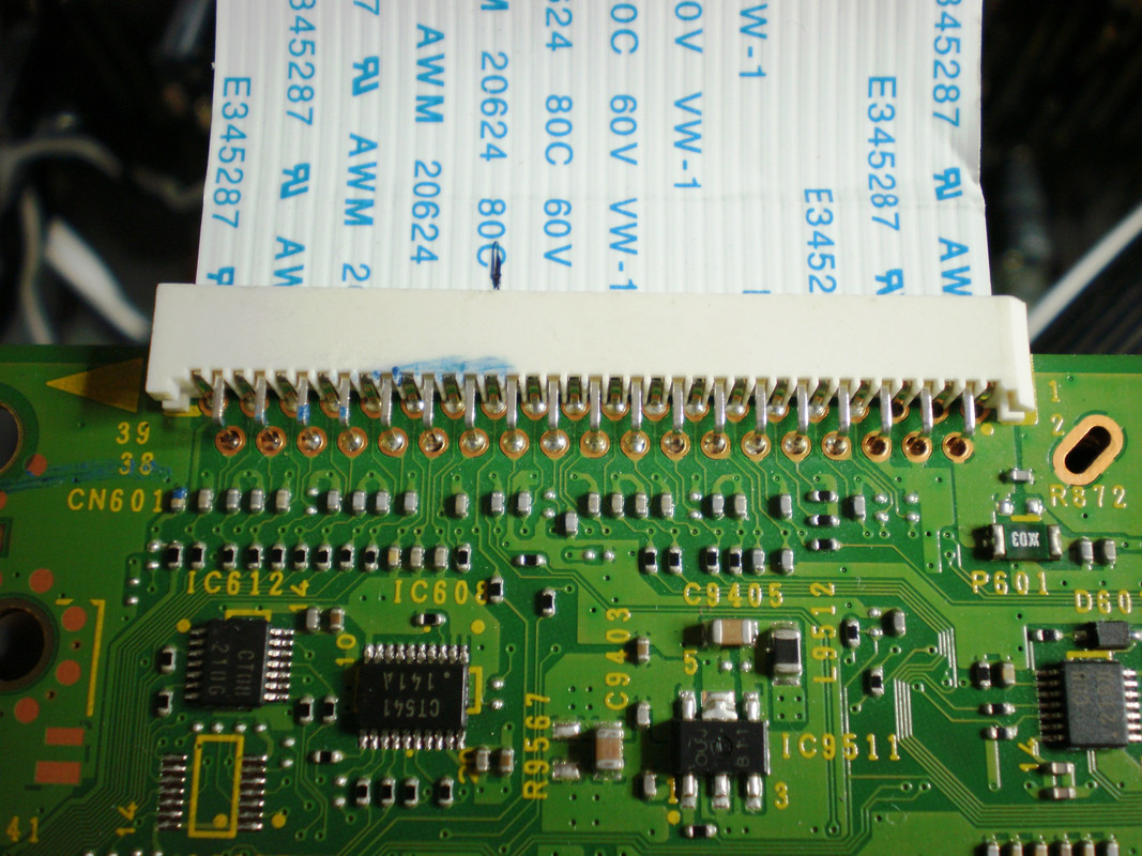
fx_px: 1385
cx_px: 571
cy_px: 428
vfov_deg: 34.3
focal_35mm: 42
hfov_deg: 44.8
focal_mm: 7.4
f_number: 3.5
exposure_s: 1/15
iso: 125
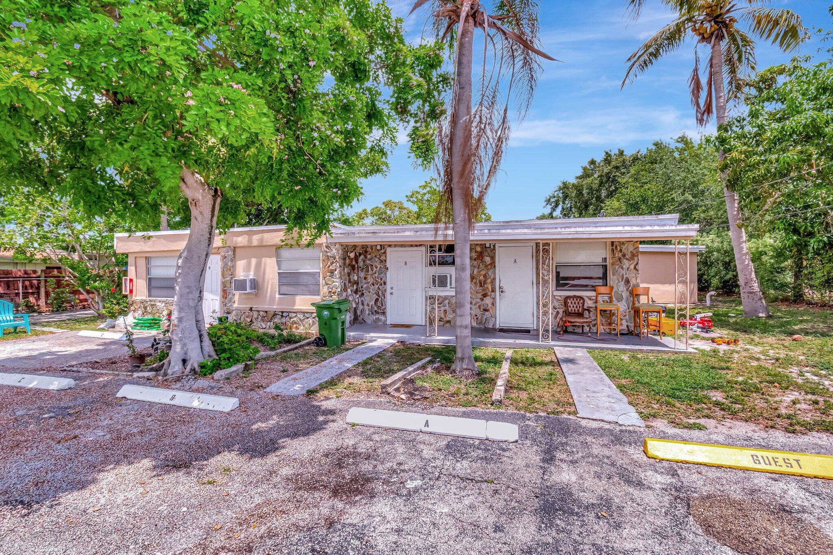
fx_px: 347
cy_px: 278
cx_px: 416
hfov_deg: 100.4
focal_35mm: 15
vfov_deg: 77.3
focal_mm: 10
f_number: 8
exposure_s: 1/5000
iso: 1100
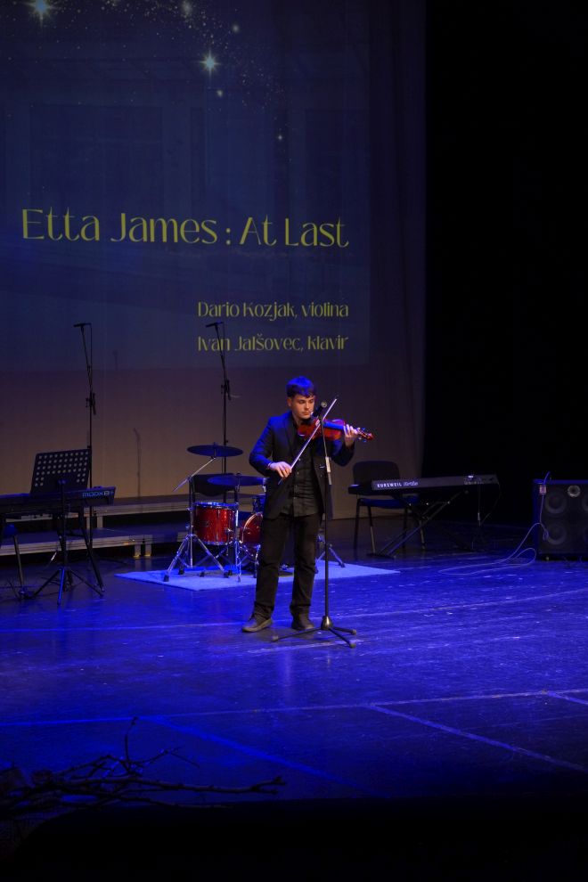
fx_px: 1837
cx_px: 294
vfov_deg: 27.0
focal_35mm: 75
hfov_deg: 18.2
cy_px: 441
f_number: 3.2
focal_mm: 50
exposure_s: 1/100
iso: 1600
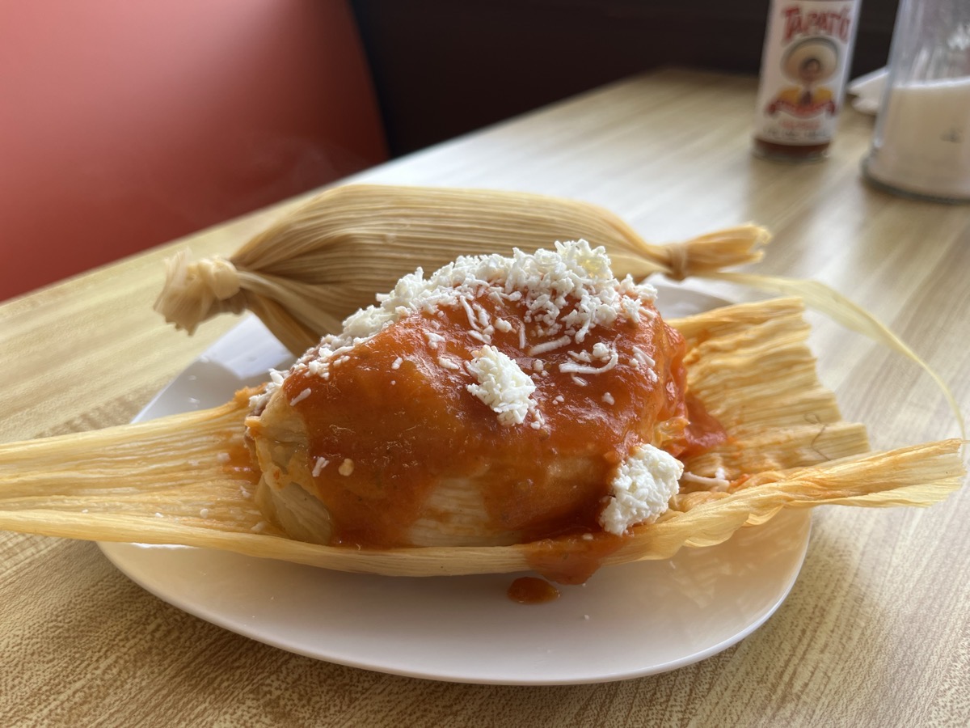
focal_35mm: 26
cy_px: 364
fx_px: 729
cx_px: 485
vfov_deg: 53.1
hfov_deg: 67.3
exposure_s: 1/495
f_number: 1.6
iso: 50
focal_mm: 5.1
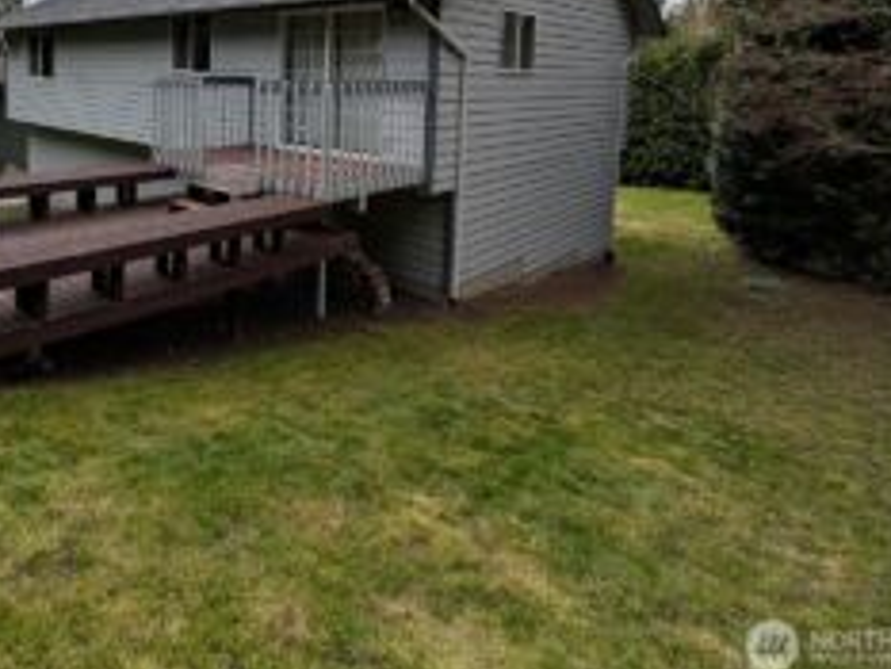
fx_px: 618
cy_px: 111
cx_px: 229
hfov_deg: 67.3
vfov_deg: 52.3
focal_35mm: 24
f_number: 2.2
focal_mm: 1.85
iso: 51
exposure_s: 1/556
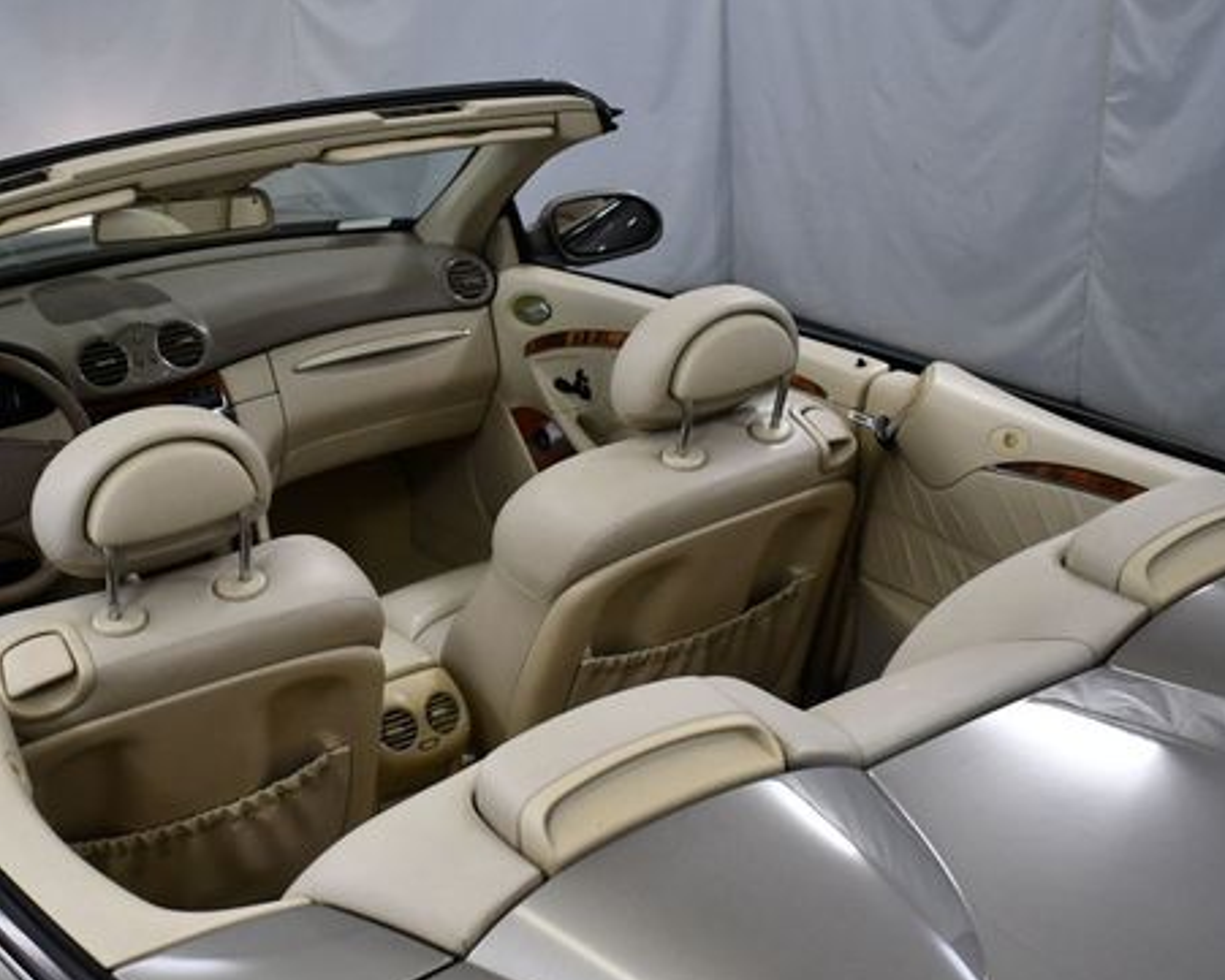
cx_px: 432
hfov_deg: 38.4
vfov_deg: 31.4
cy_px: 576
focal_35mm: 48
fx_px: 1741
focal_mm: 18
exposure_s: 1/250
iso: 800
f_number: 3.5
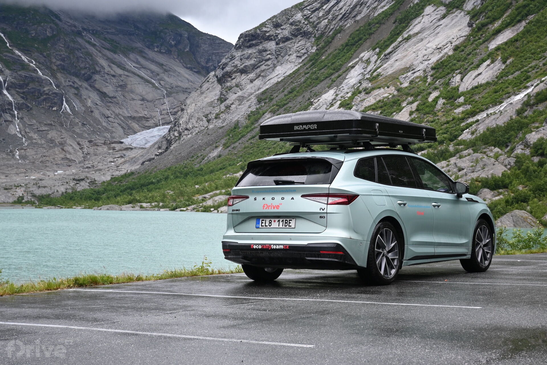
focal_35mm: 60
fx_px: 912
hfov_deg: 33.4
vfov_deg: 22.6
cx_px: 274
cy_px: 182
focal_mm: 40
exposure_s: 1/250
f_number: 5.6
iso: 400
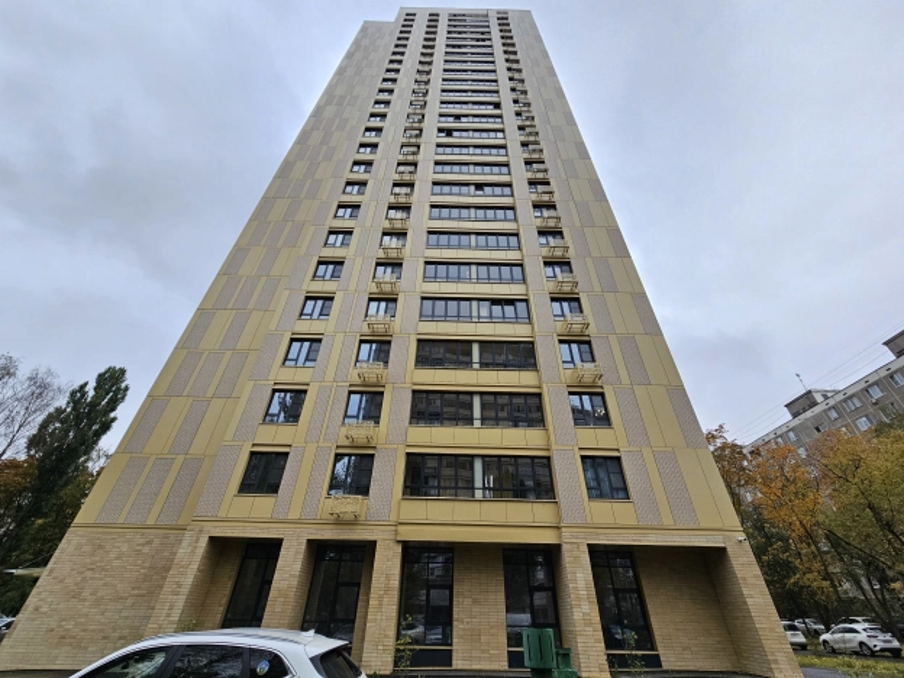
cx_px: 452
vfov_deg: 89.9
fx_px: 339
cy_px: 339
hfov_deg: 106.2
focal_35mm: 13
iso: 64
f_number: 2.2
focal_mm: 2.2
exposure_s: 1/285
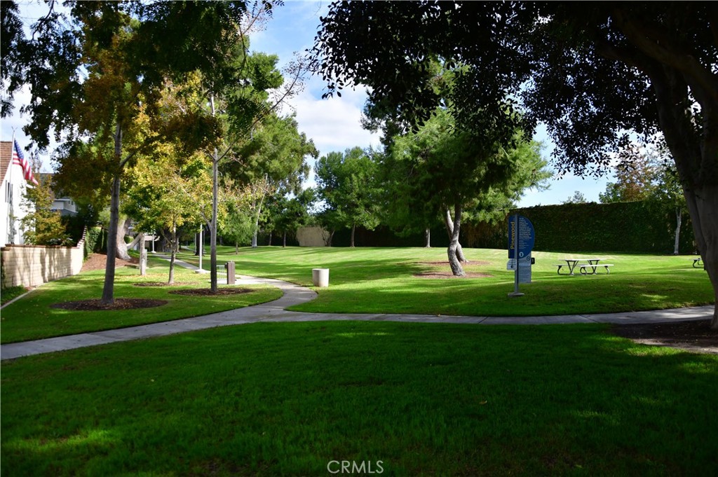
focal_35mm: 27
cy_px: 238
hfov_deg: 67.4
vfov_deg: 47.9
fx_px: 538
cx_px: 359
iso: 400
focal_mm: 18
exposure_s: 1/3200
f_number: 4
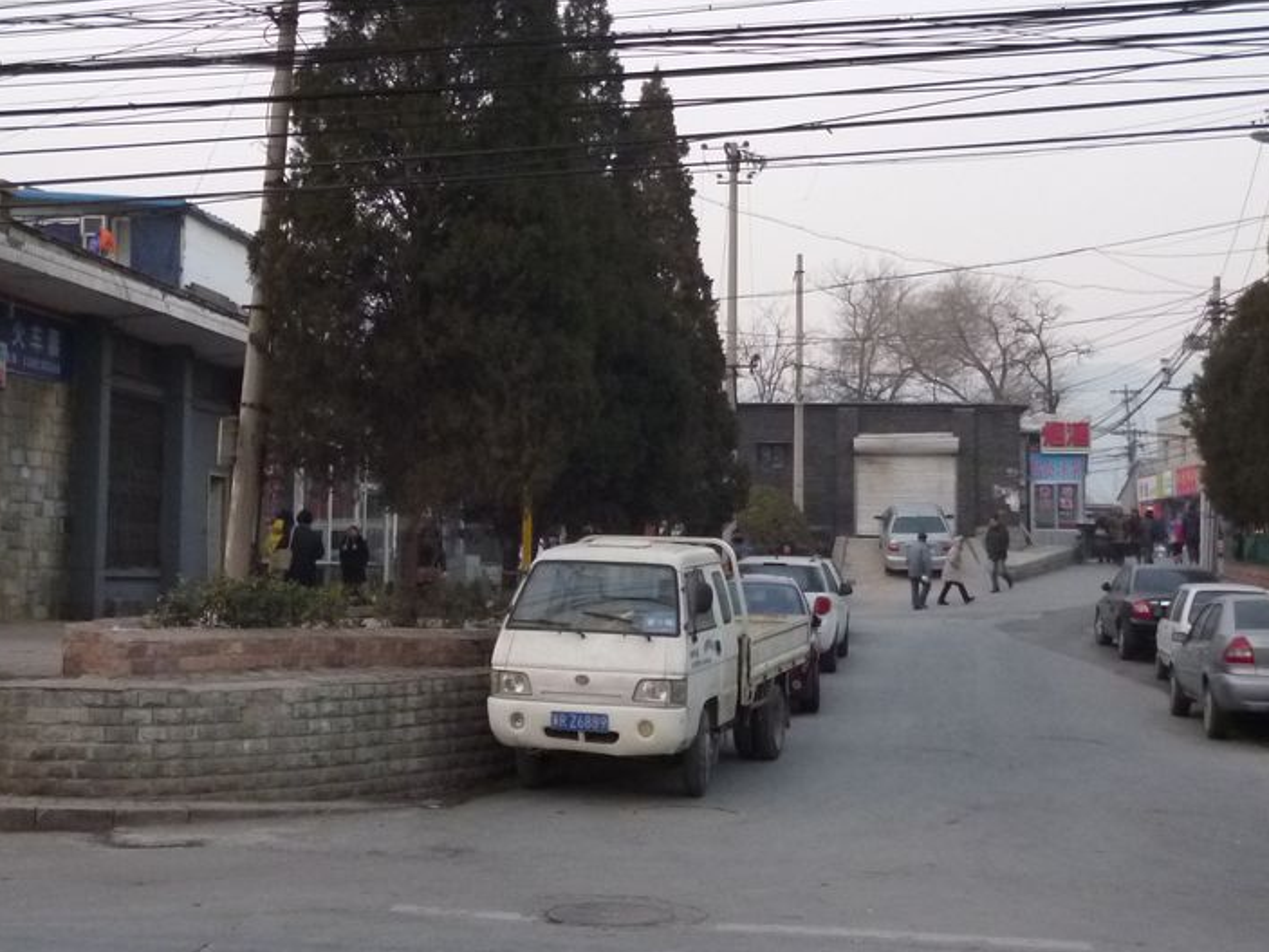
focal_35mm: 51
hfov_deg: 37.3
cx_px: 504
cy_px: 388
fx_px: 1869
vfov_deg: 28.5
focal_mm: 5
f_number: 3.1
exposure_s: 1/125
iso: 400
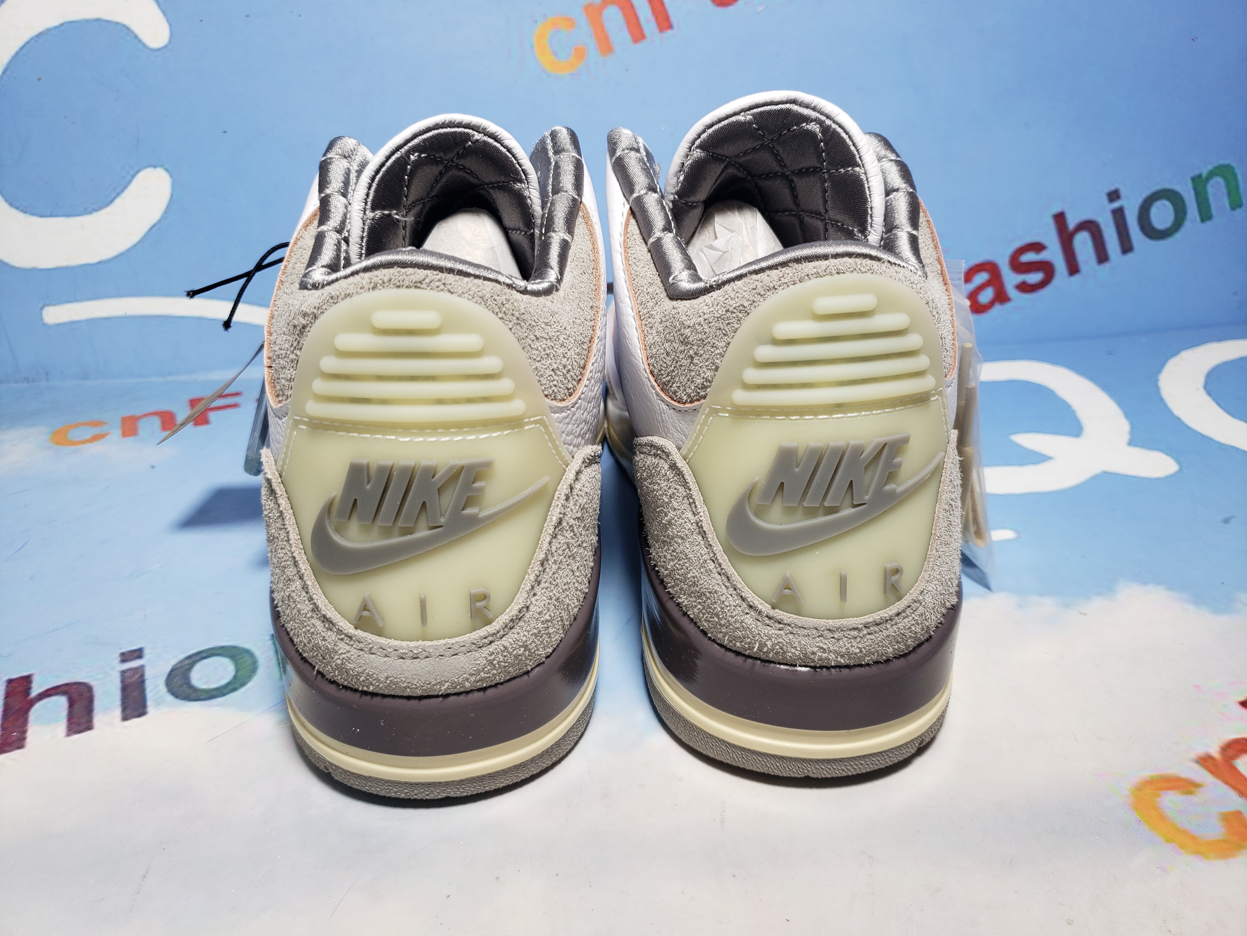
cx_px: 624
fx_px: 937
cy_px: 468
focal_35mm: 26
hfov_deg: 67.3
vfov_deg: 53.1
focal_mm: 4.3
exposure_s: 1/308
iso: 50
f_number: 1.5
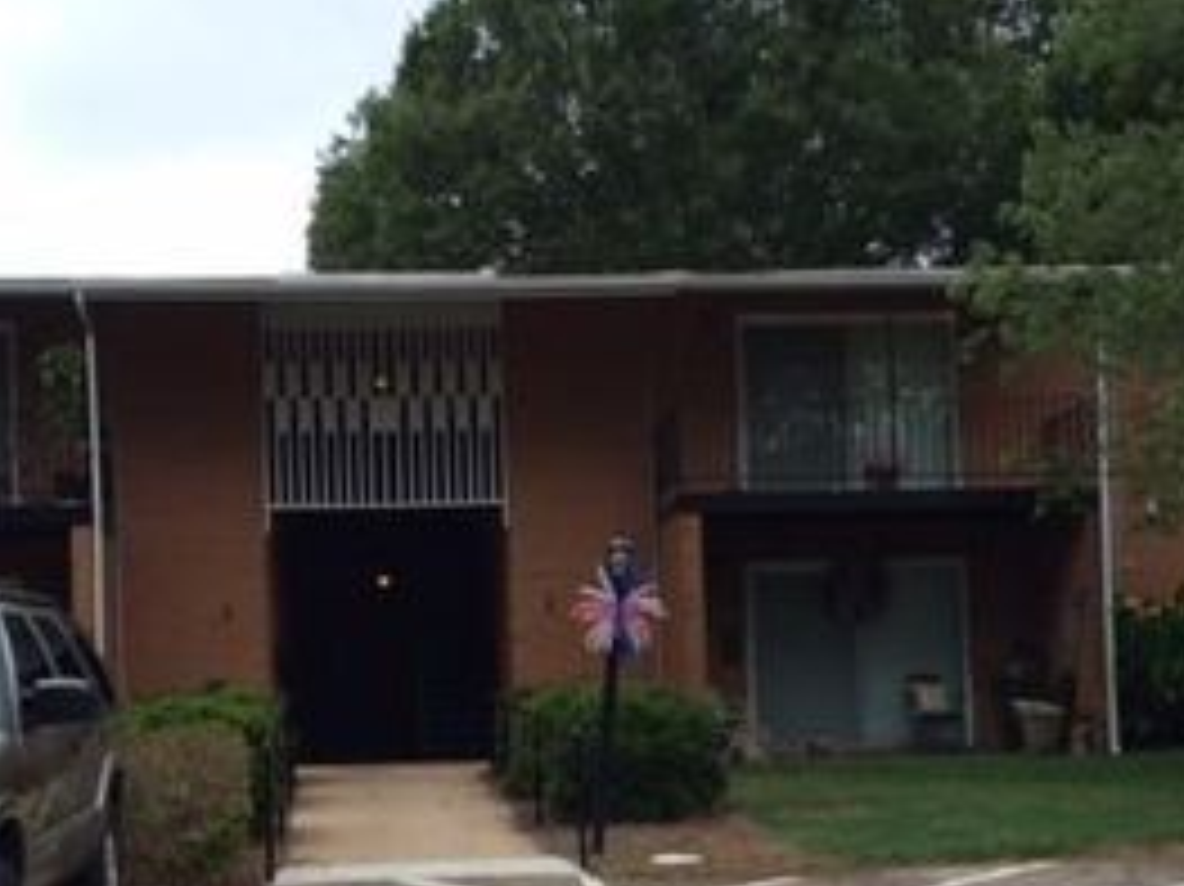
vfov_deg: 25.3
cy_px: 690
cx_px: 540
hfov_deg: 33.8
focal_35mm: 57
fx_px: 1949
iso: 32
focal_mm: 4.12
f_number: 2.2
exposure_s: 1/855
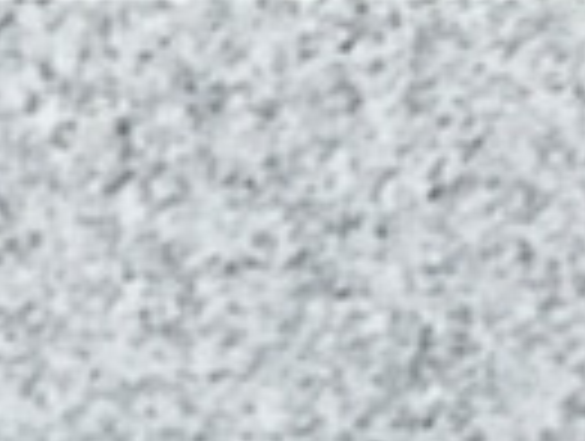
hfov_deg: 8.9
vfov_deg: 6.2
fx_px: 3623
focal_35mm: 214
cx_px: -428
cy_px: 1510
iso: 25
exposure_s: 1/210
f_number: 2.4
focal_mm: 3.3
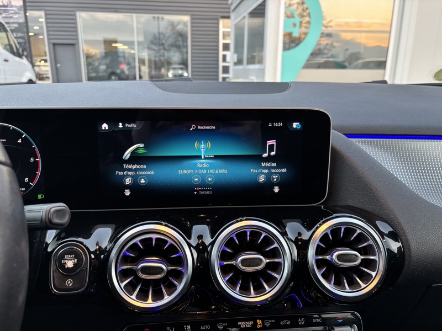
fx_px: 332
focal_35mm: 26
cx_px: 221
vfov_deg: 53.1
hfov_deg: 67.3
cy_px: 166
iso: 160
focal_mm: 5.96
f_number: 1.6
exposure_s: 1/59
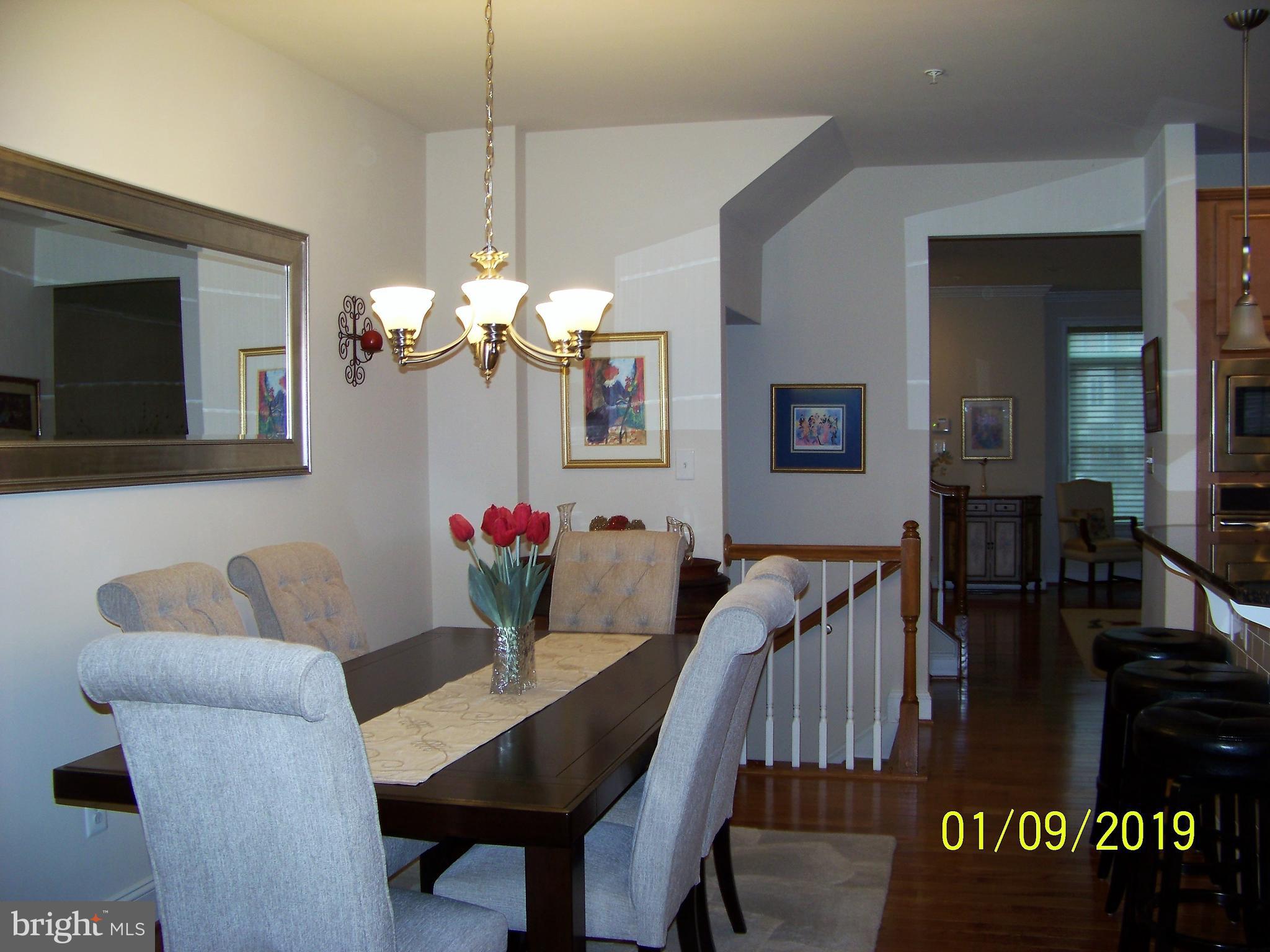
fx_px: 1321
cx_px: 635
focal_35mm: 36
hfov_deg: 51.4
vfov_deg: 39.7
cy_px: 476
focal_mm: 5.85
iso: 64
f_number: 2.8
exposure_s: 1/30
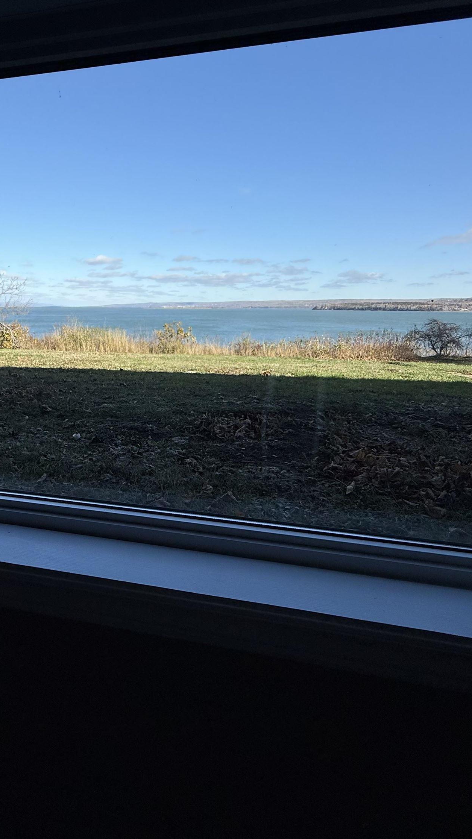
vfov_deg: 83.8
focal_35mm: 21
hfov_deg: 52.3
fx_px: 467
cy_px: 419
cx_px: 149
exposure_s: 1/1961
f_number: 2.2
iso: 50
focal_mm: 2.22
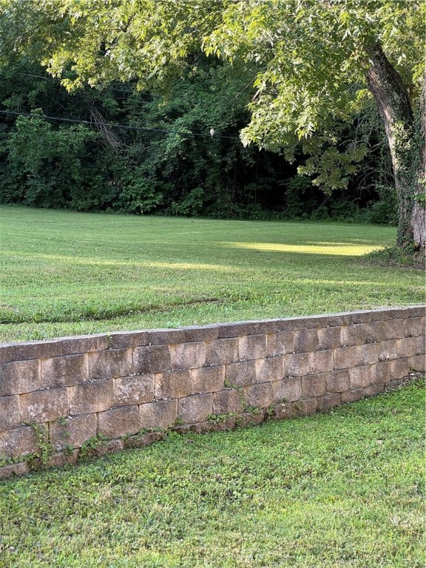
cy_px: 284
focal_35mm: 64
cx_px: 213
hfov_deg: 22.9
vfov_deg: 30.3
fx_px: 1050
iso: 32
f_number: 2.2
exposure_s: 1/99
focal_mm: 7.5
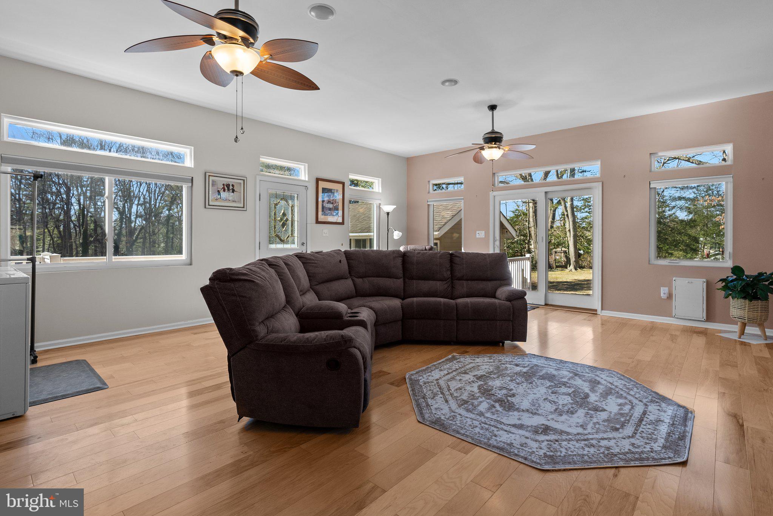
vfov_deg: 70.5
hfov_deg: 93.3
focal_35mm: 17
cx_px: 386
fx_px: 365
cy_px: 258
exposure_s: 1/40
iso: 500
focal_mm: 17
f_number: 8
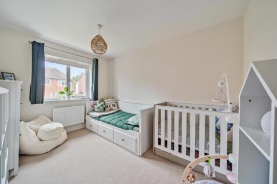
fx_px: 92
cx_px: 138
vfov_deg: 90.0
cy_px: 92
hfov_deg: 112.6
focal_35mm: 12
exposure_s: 1/2.5
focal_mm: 12
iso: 100
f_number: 8
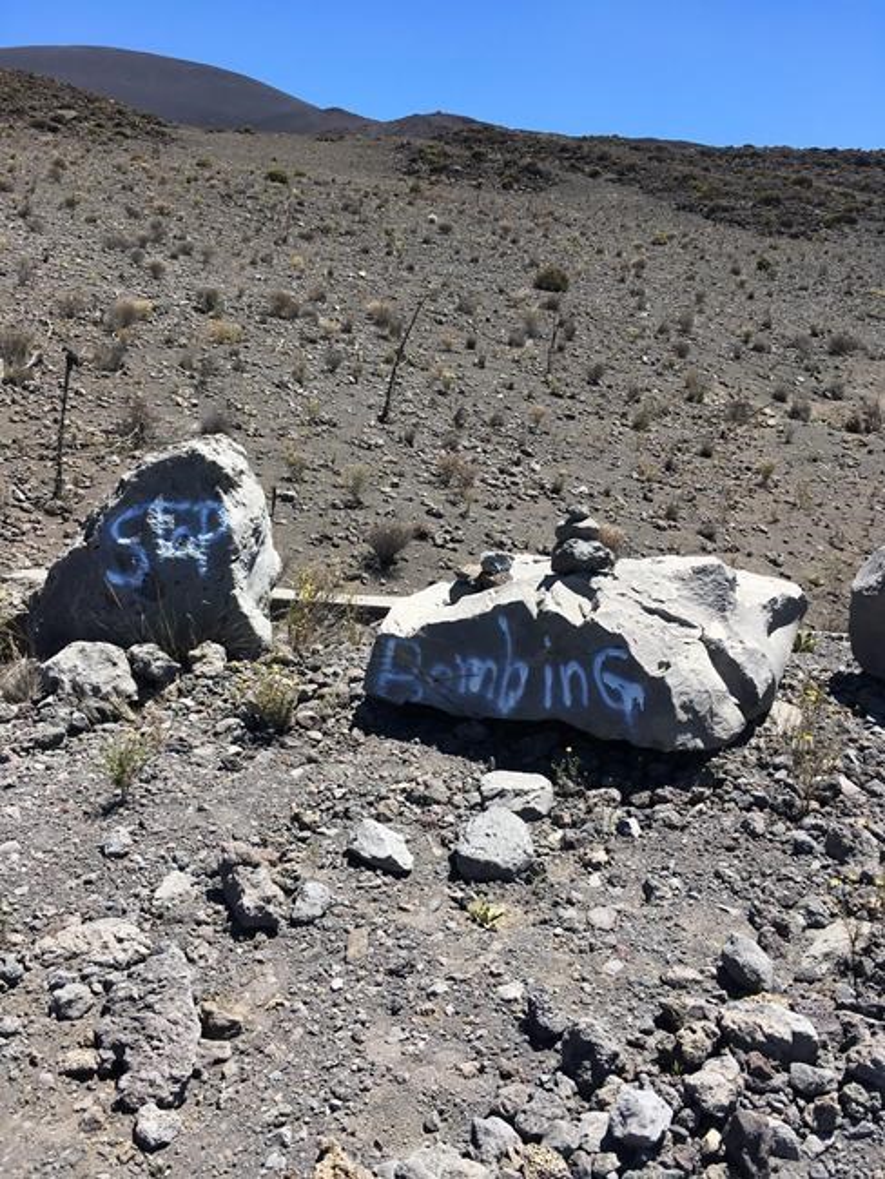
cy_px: 590
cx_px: 442
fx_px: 988
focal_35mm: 29
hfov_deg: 48.3
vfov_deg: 61.6
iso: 25
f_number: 2.2
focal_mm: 4.15
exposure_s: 1/845
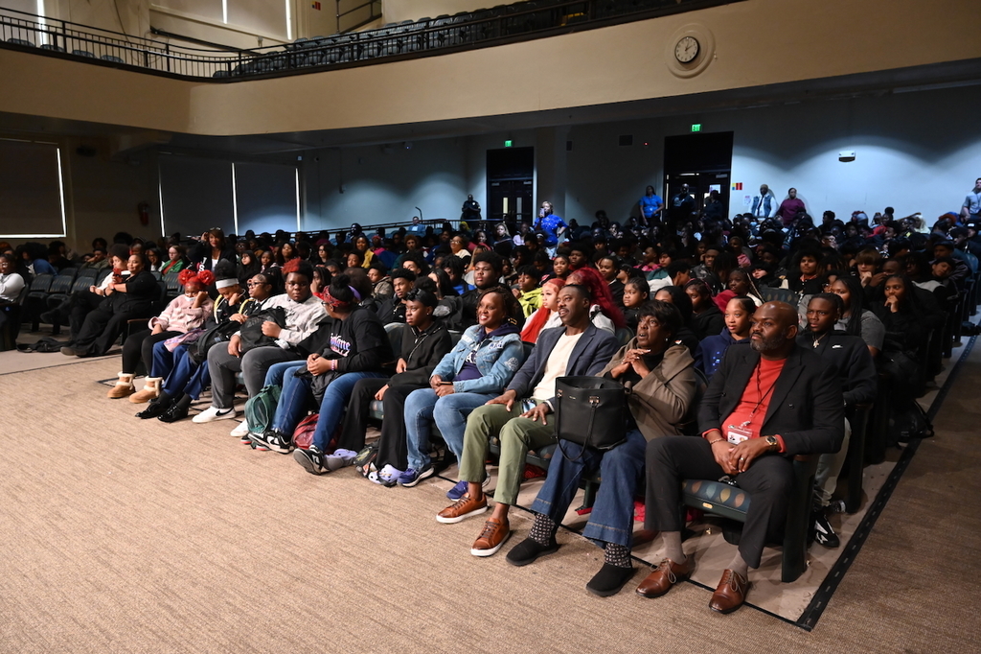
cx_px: 490
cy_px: 327
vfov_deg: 49.5
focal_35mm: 26
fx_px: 708
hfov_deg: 69.4
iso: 4500
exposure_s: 1/60
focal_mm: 26
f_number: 4
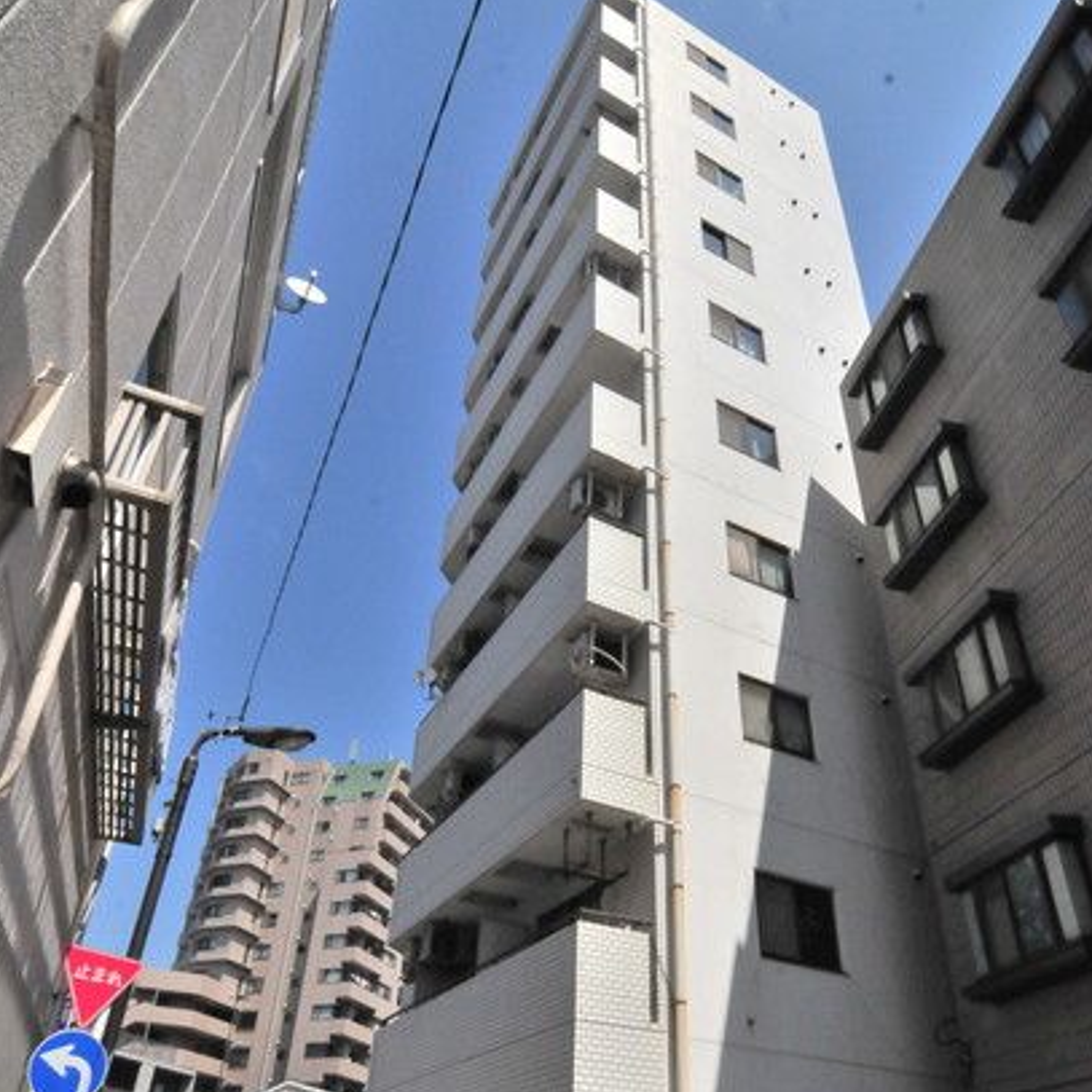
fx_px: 857
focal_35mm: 24
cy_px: 714
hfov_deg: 65.0
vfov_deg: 63.6
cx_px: 554
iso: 1000
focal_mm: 12
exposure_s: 1/1000
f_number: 16
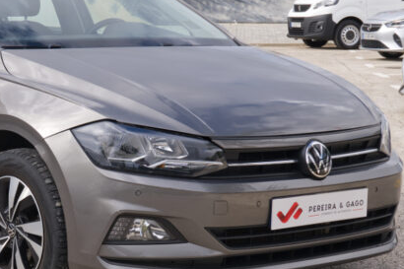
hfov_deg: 19.2
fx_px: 1178
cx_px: 53
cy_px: 143
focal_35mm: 105
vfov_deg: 13.0
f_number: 8
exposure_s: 1/180
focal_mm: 28
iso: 160
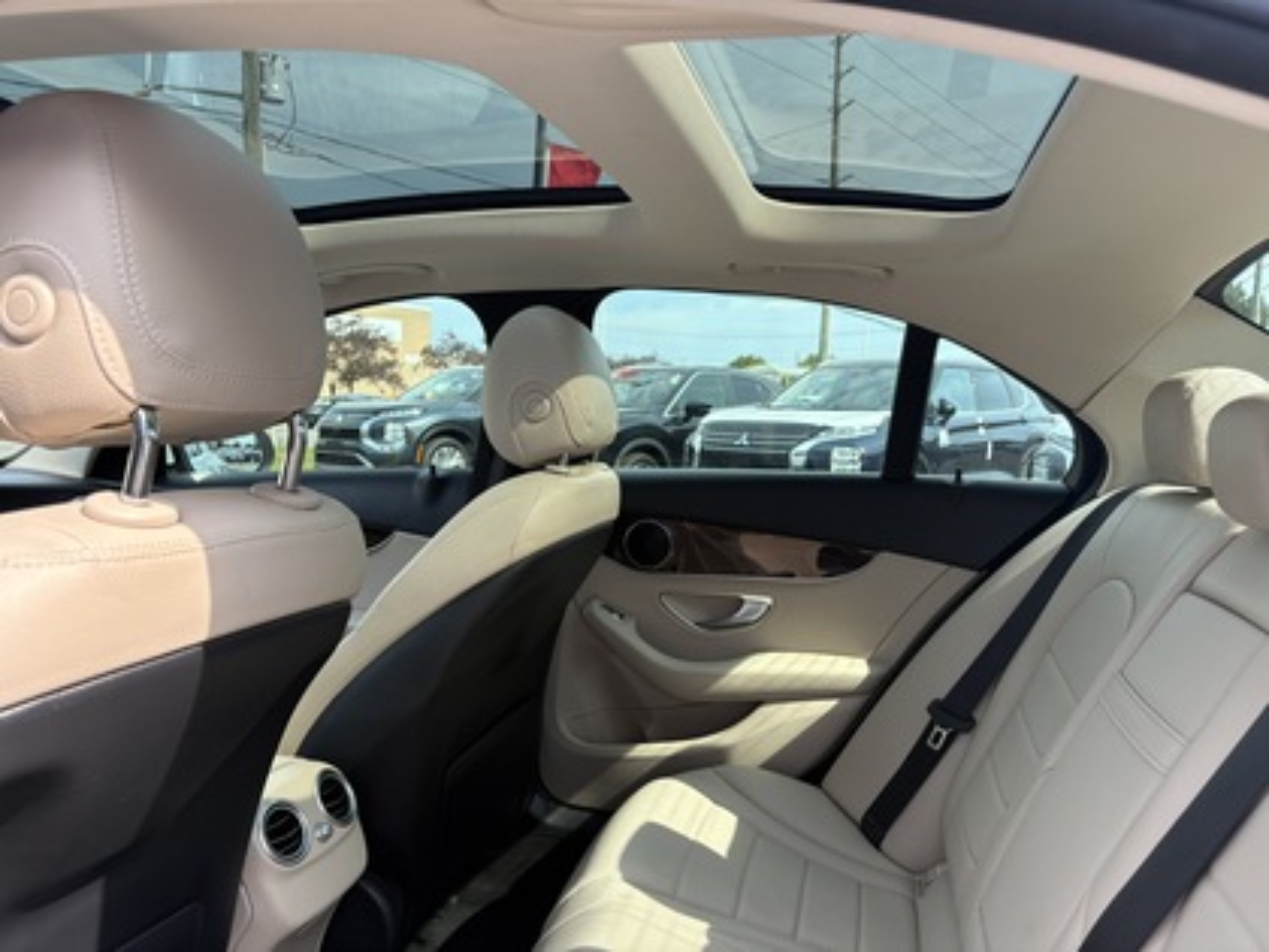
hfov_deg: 67.3
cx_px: 634
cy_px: 476
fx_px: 953
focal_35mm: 26
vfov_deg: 53.1
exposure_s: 1/660
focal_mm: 5.96
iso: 64
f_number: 1.6
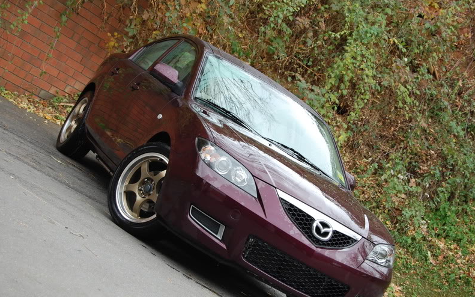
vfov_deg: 17.6
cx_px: 239
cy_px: 158
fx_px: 958
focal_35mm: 74
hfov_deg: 27.9
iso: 320
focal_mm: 48
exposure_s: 1/125
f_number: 5.6
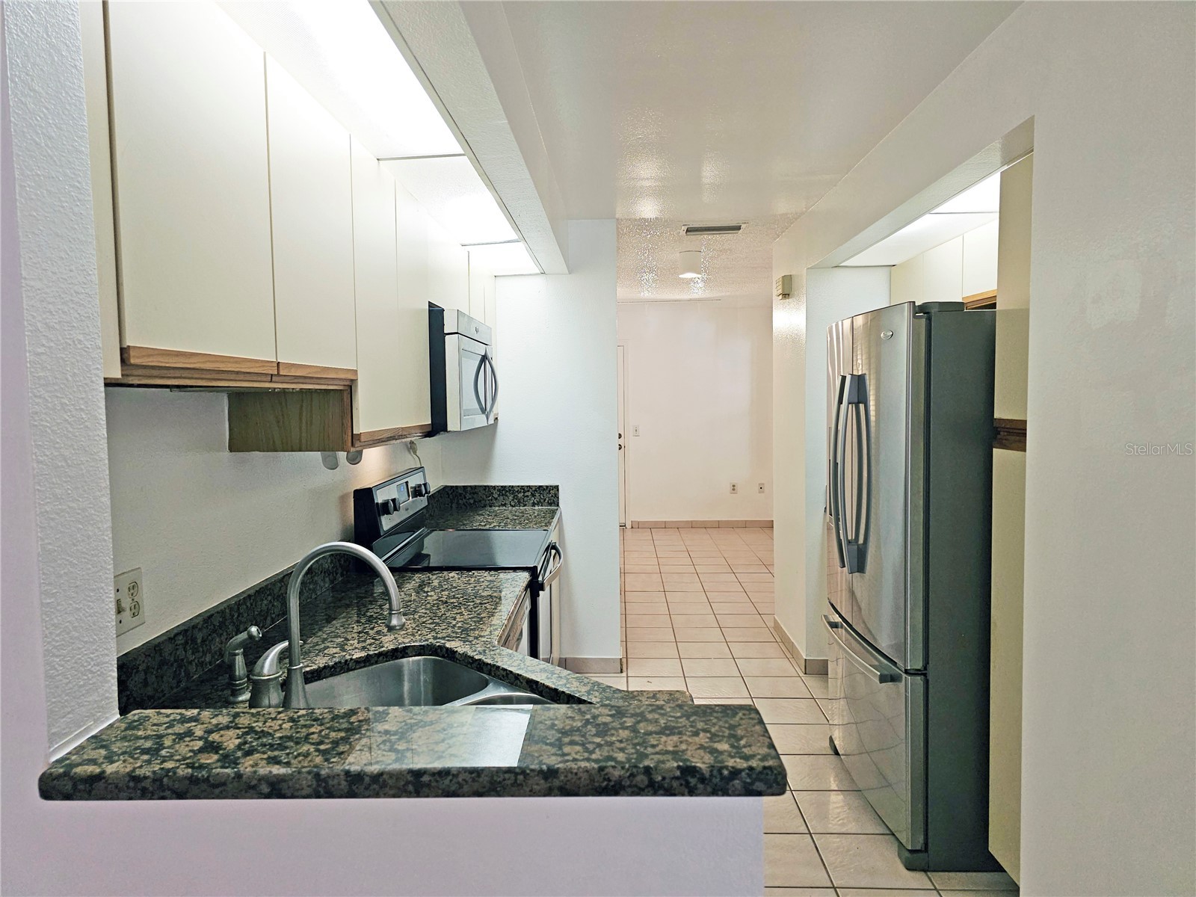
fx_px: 795
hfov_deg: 73.9
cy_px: 448
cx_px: 598
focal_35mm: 23
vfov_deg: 58.9
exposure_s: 1/120
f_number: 1.7
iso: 64
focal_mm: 6.3
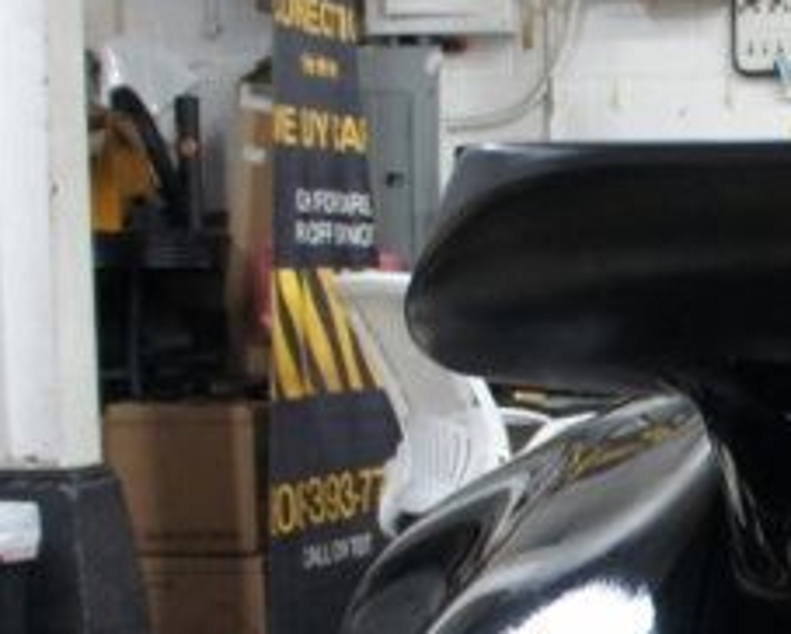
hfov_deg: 14.5
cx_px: 1498
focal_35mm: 114
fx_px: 2671
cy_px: 678
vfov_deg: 13.3
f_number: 3.5
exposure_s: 1/30
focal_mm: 18
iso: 400
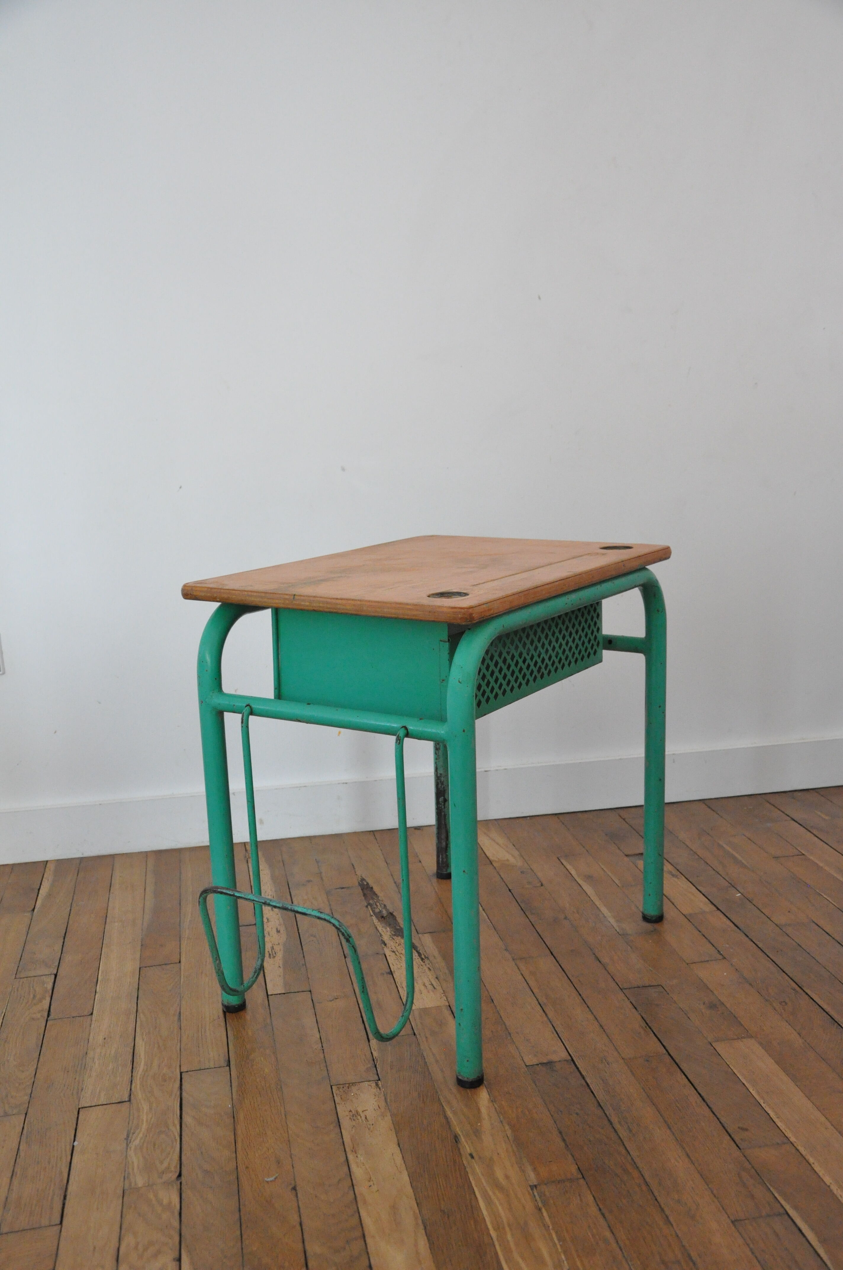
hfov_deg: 36.8
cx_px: 422
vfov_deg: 53.2
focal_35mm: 36
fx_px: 1268
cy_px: 635
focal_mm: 24
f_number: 6.3
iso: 2500
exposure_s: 1/160
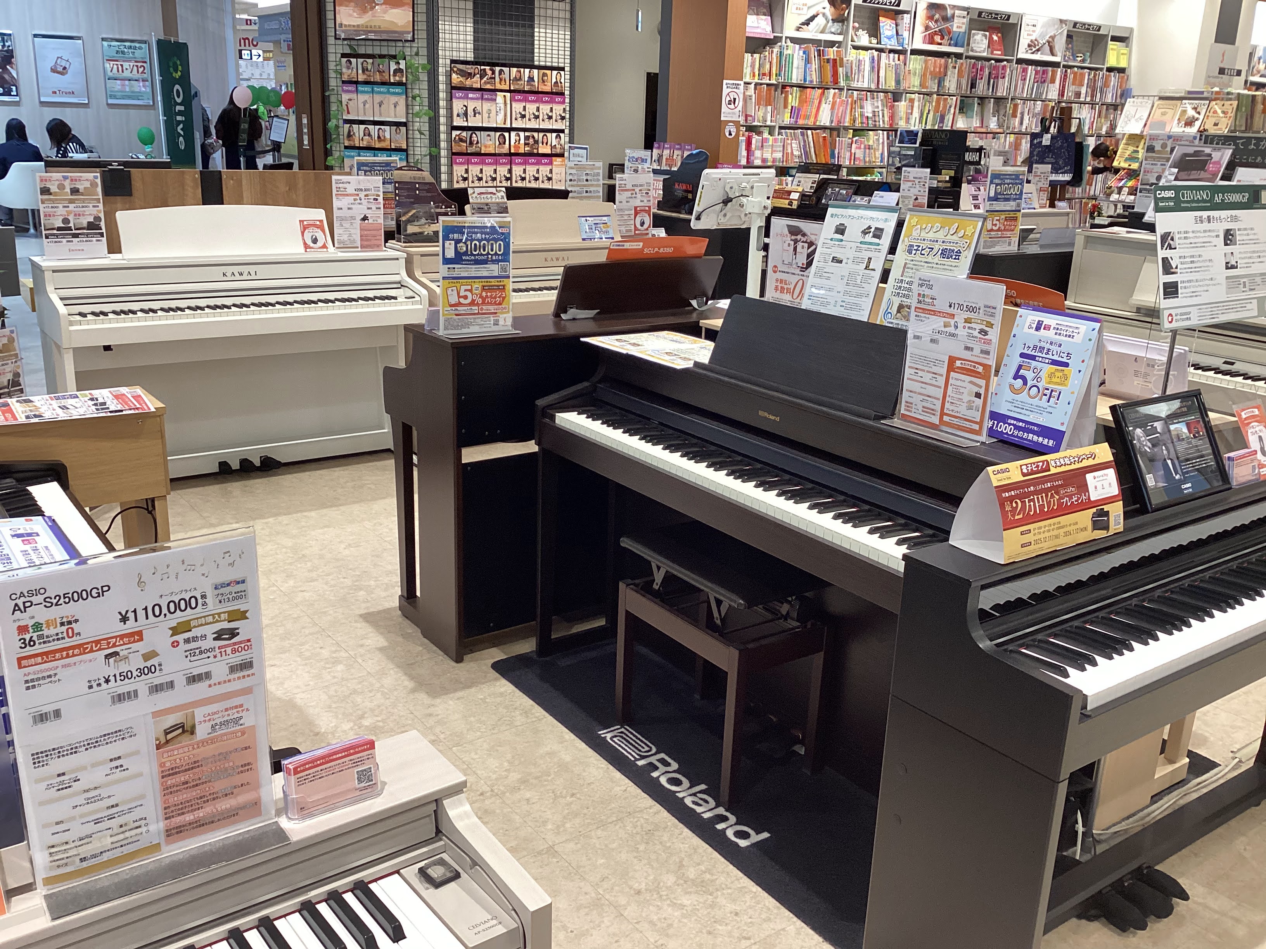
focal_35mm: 31
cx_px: 633
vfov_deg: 45.4
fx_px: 1134
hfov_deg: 58.4
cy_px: 474
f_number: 2.4
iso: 100
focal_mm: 3.3
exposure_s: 1/50
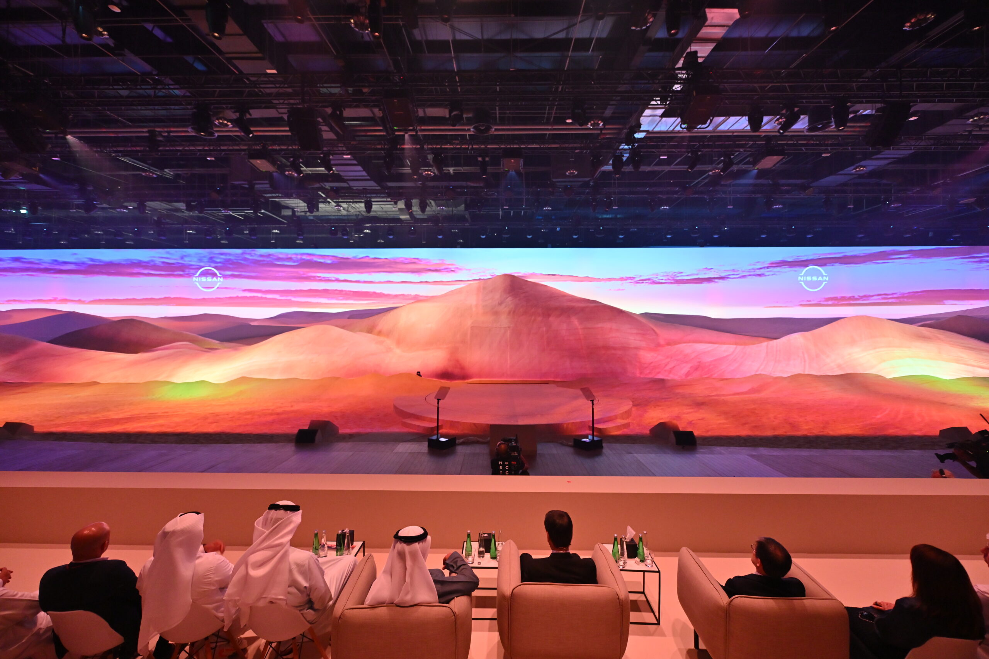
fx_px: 385
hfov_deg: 104.3
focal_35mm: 14
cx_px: 494
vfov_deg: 81.2
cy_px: 330
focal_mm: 14
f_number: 2.8
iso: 2500
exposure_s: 1/60
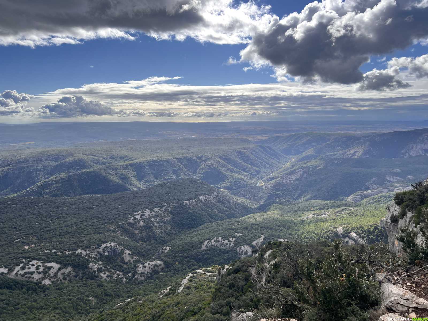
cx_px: 214
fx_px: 321
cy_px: 160
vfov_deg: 53.1
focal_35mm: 26
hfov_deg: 67.3
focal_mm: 5.7
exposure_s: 1/2994
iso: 50
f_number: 1.5
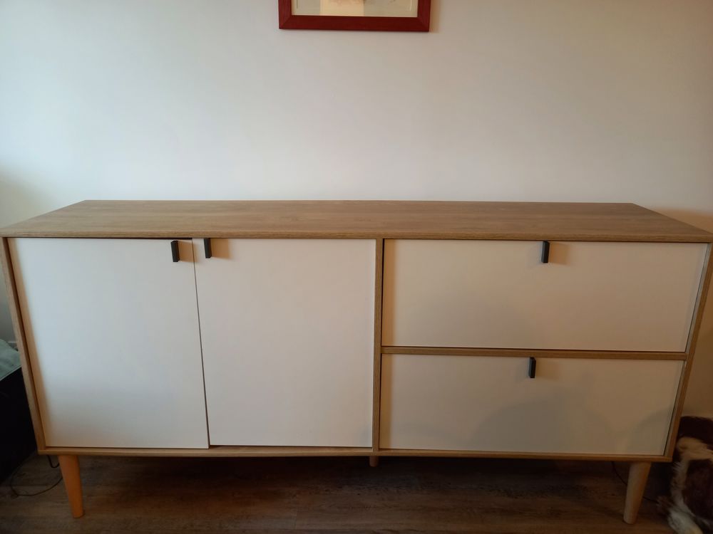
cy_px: 267
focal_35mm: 25
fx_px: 515
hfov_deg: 69.4
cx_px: 356
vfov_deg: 54.9
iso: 200
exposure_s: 1/49
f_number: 1.8
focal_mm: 4.65
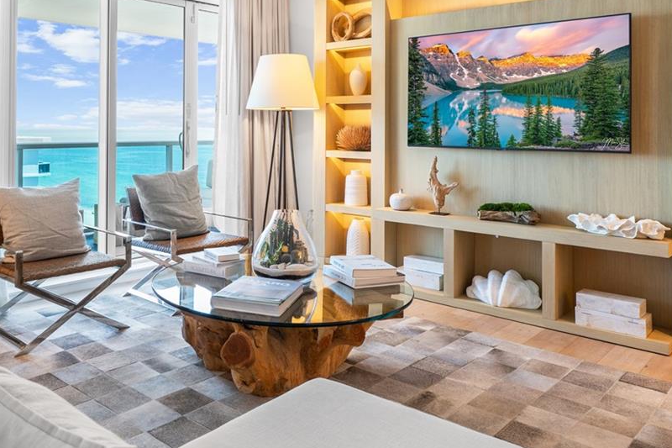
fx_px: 597
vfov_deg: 40.4
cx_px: 225
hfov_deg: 57.5
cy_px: 134
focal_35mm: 32
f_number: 8
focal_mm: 16
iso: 400
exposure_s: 1/5
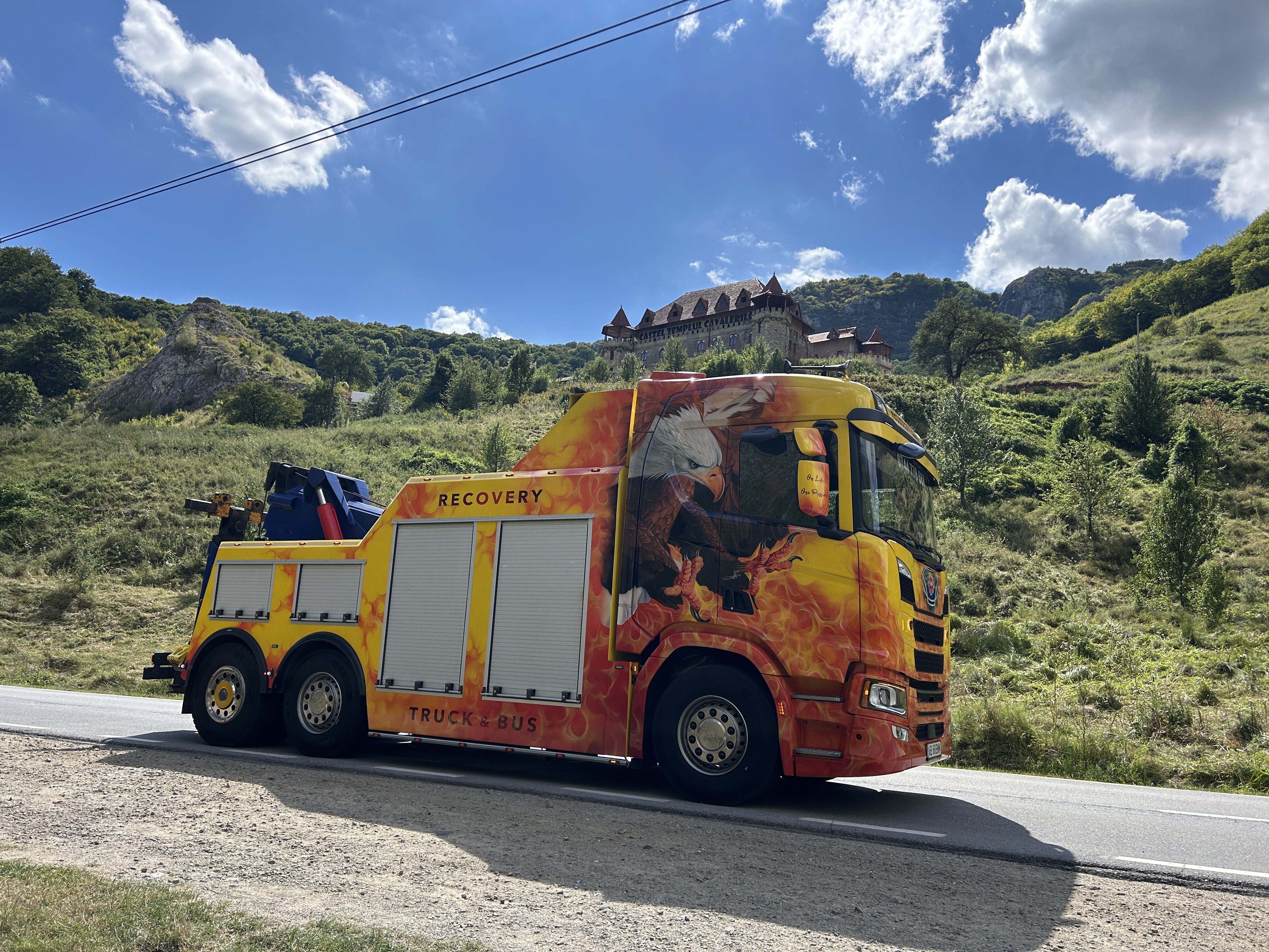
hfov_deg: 67.3
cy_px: 476
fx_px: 953
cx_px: 634
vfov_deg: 53.1
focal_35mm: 26
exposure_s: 1/5076
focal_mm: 5.7
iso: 50
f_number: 1.5
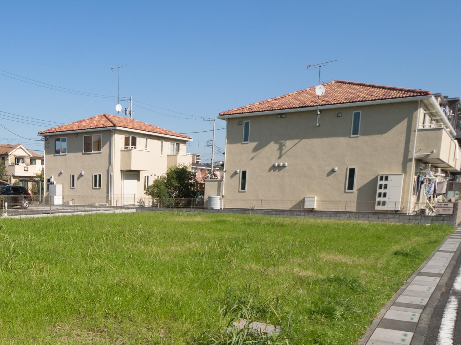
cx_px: 62
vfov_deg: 41.2
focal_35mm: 33
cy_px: 272
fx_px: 439
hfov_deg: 50.3
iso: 200
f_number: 8
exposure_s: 1/400
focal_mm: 9
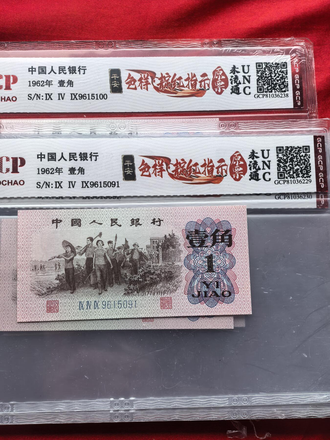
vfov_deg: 39.7
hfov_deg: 30.3
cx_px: 165
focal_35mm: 48
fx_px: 610
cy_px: 220
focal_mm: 6.98
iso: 160
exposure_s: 1/100
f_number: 2.8
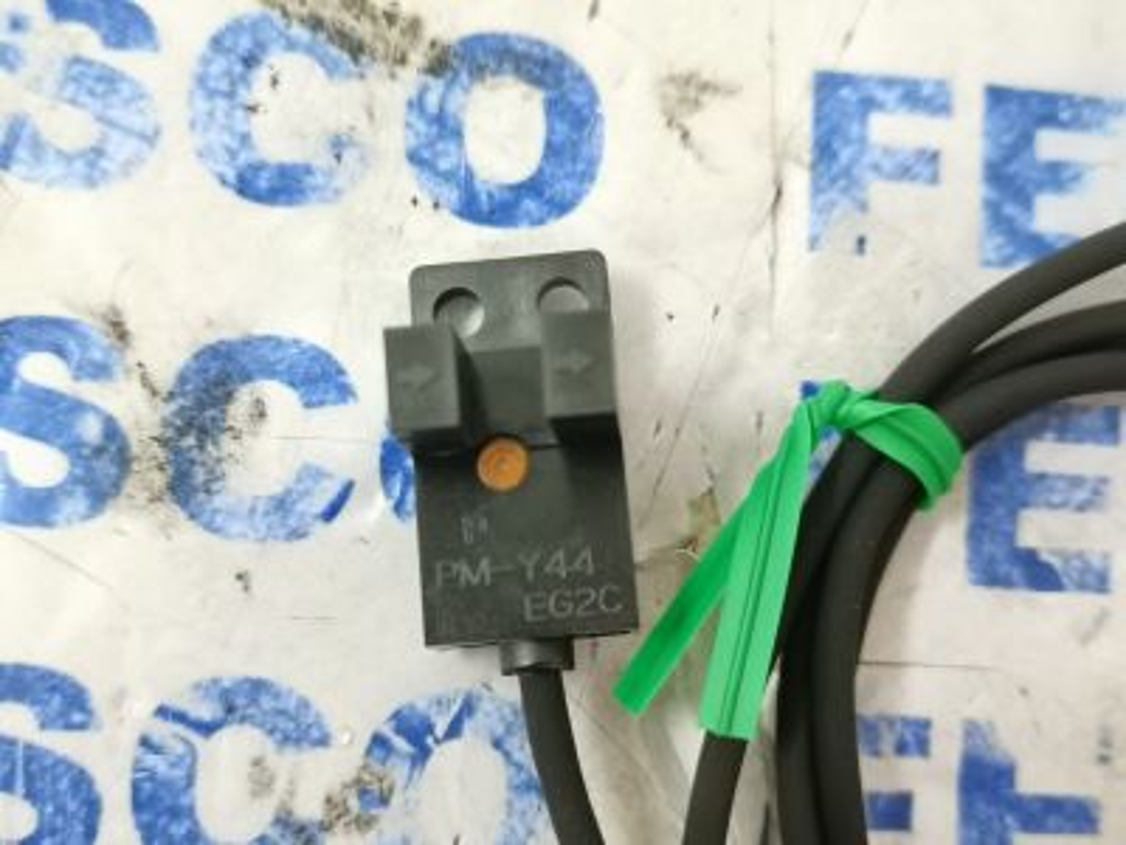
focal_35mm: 43
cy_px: 422
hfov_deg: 43.9
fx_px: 1399
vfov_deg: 33.6
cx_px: 563
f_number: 1.8
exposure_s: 1/20
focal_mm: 5.58
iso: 1000
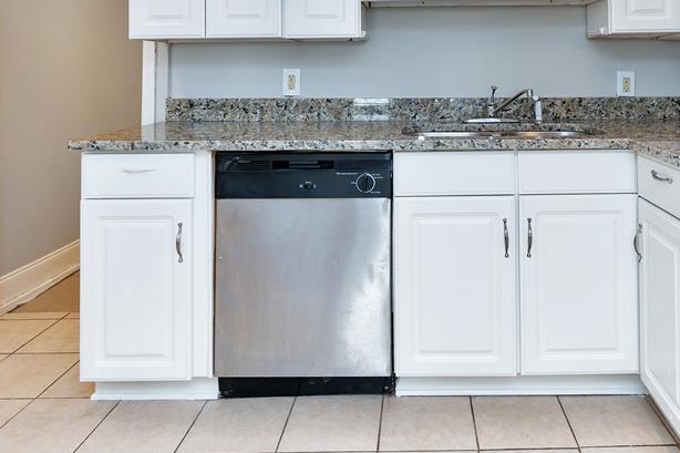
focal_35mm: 25
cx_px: 434
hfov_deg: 70.1
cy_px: 90
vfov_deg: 48.3
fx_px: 472
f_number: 5
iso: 800
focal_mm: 15
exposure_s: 1/80
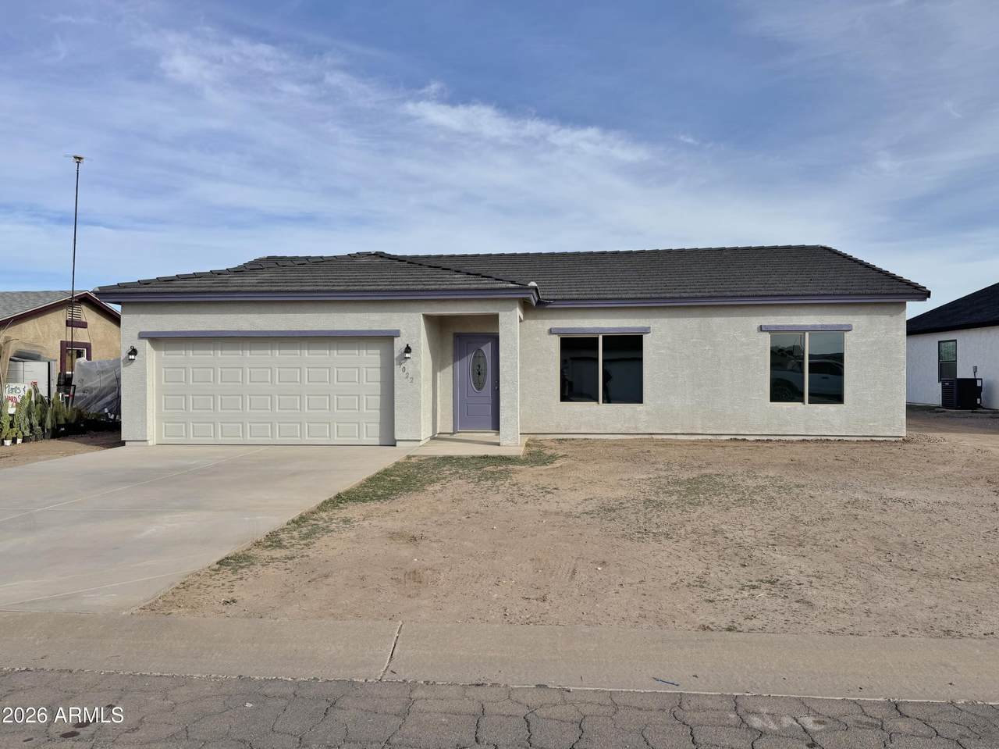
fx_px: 692
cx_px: 500
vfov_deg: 56.8
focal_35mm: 24
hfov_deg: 71.6
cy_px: 374
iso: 80
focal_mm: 6.76
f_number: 1.78
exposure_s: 1/6410
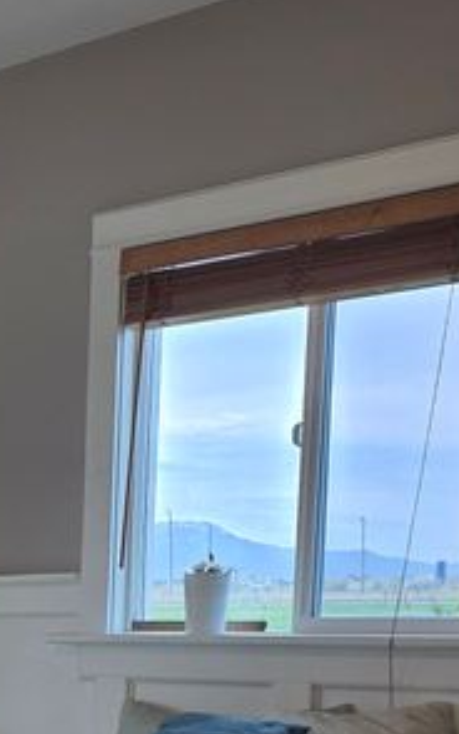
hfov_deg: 13.4
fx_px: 1700
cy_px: 824
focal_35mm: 85
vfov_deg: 22.8
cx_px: -434
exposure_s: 1/120
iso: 16
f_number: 1.7
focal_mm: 6.3
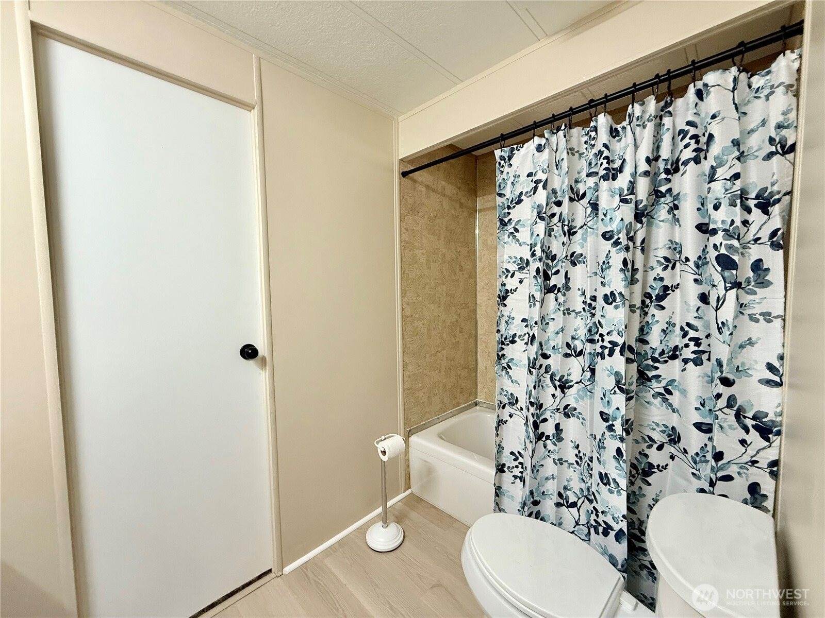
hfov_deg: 102.1
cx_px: 412
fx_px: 334
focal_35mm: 14
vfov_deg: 85.7
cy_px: 309
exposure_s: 1/60
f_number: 2.2
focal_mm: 2.22
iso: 250
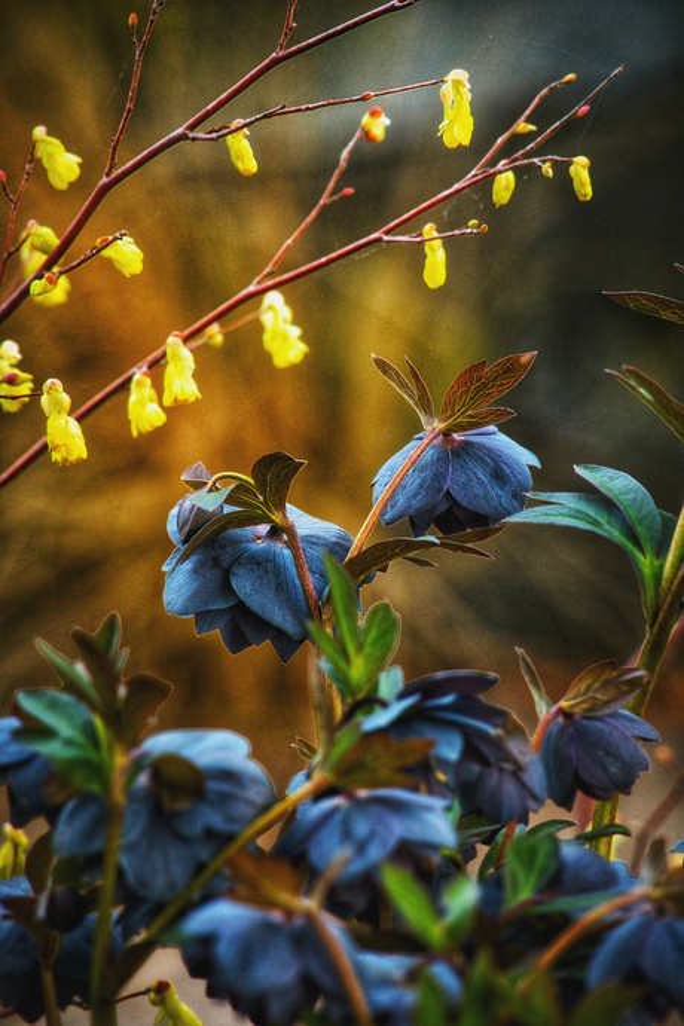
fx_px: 12610
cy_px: 513
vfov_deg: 4.7
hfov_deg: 3.1
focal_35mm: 442
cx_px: 342
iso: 1600
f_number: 8
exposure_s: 1/500
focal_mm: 295
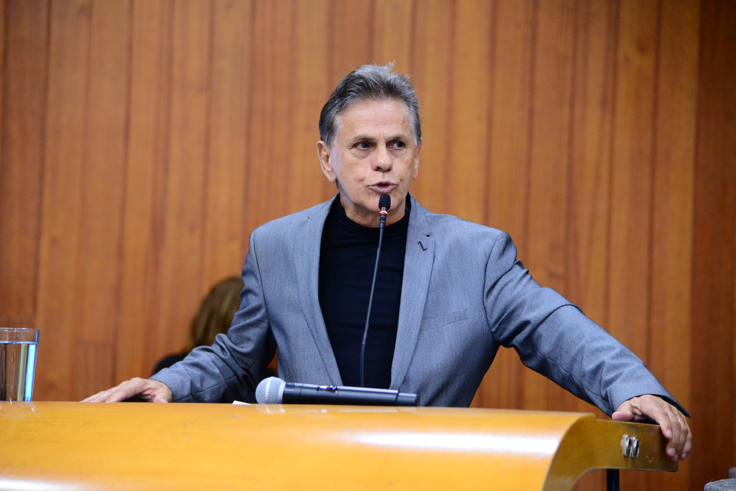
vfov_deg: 11.4
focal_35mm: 120
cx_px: 368
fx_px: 2454
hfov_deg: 17.1
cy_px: 246
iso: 2500
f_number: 4
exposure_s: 1/80
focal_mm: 120
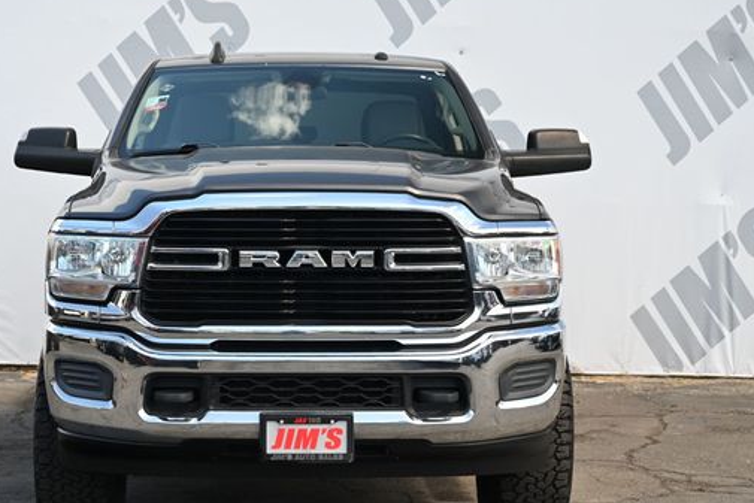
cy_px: 273
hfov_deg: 24.8
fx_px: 1710
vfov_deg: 16.7
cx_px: 303
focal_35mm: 82
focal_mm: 43
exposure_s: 1/250
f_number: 6
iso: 400
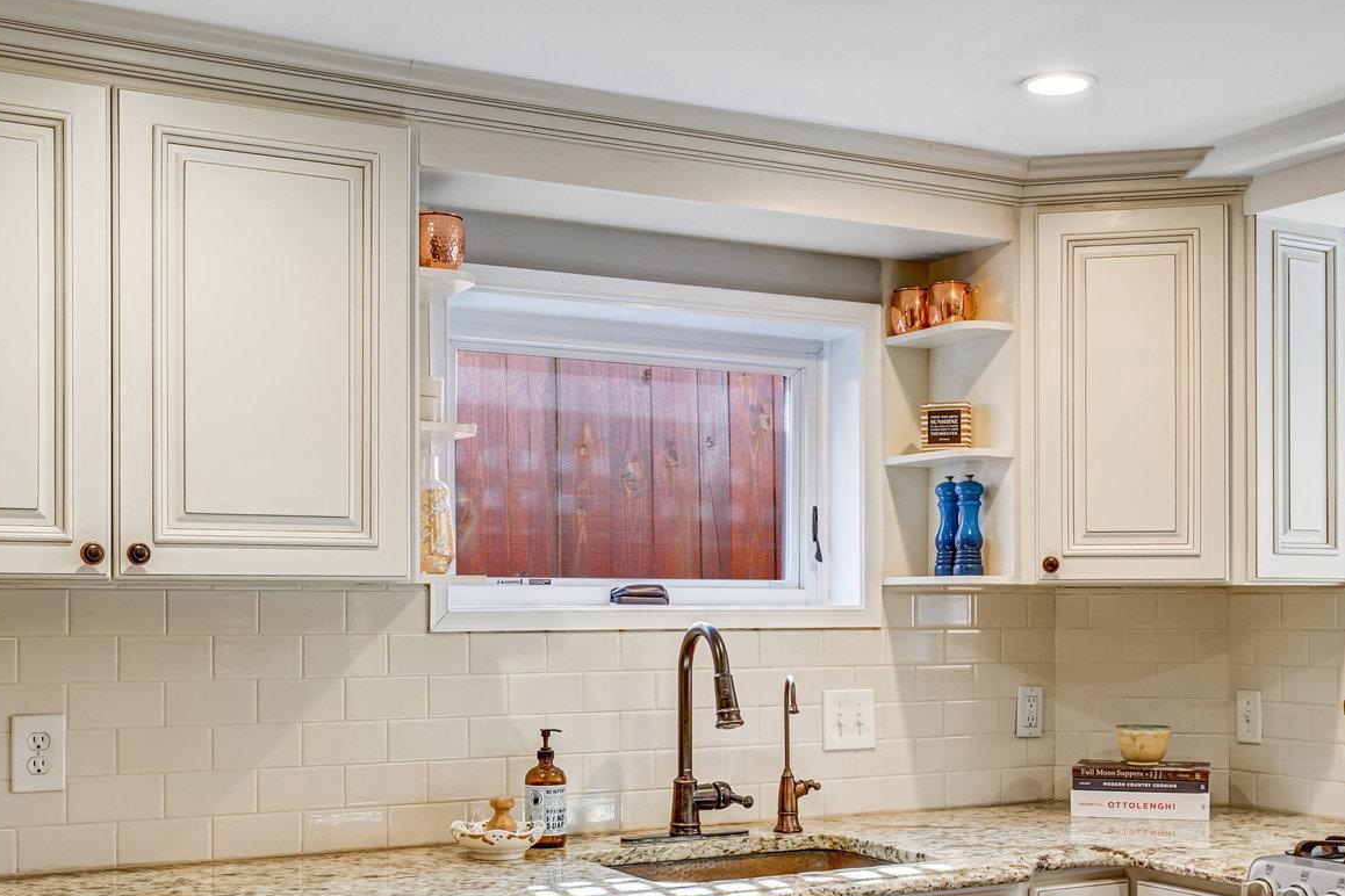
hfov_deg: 42.5
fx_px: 1718
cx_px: 805
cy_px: 602
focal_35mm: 46
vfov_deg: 29.0
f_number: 8
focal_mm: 26
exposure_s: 1/30
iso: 640
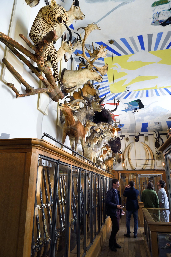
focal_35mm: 24
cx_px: 86
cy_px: 128
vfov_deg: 73.8
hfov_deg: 53.1
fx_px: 171
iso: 800
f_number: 8
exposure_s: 1/15
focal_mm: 24
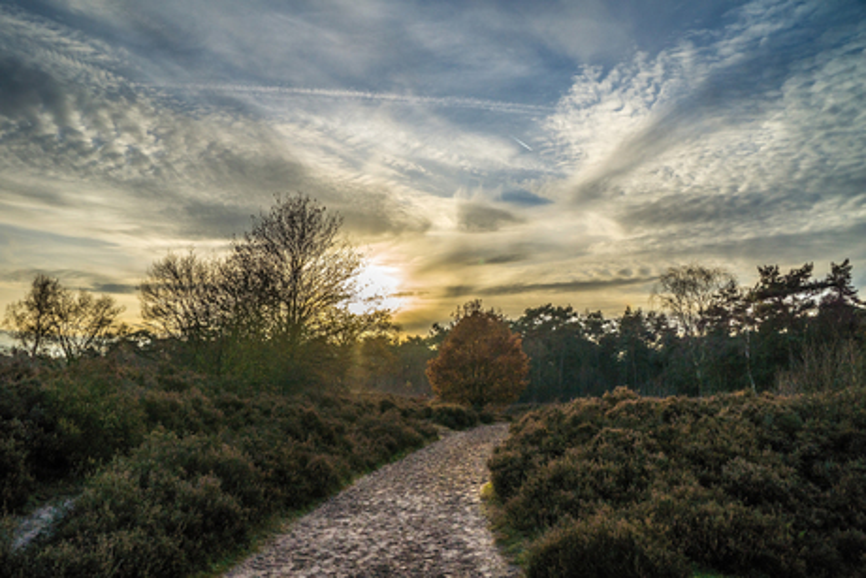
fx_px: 650
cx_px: 433
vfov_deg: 48.0
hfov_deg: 67.4
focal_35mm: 27
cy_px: 289
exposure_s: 1/1250
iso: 250
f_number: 6.3
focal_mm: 18
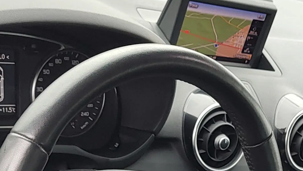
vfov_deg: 12.4
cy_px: 292
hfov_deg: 23.6
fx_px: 723
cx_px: 187
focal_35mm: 90
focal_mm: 5.56
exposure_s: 1/100
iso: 270
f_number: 1.8
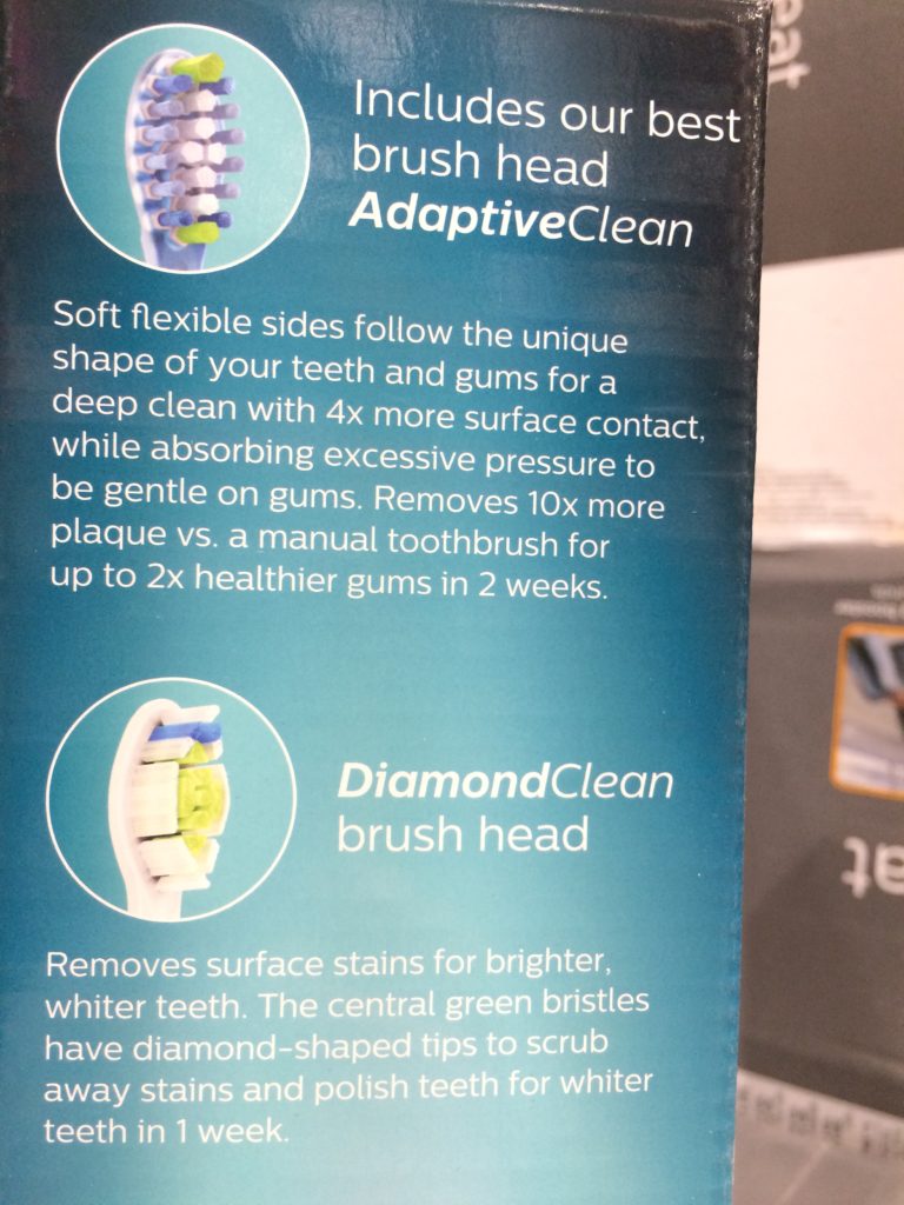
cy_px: 602
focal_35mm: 29
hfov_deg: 48.2
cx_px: 452
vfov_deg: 61.7
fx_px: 1010
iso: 125
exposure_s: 1/33
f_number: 2.2
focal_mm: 4.15
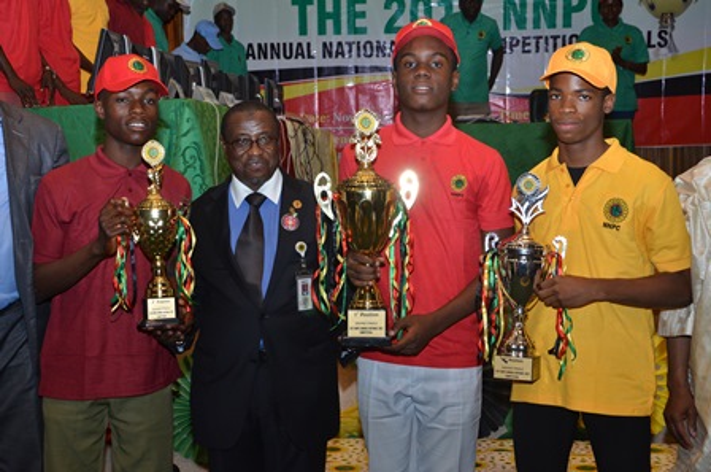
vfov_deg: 23.7
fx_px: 1124
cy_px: 236
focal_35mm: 57
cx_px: 356
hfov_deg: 35.1
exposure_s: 1/60
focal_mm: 38
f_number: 6.3
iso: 640
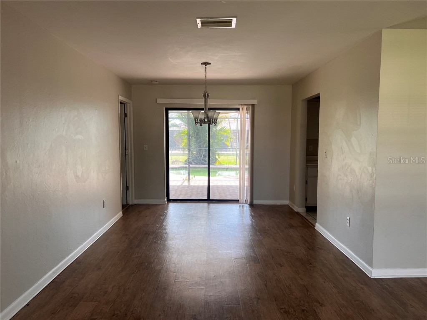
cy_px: 160
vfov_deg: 53.1
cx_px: 214
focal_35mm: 26
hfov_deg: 67.3
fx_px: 321
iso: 64
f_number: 1.5
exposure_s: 1/161
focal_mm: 5.7
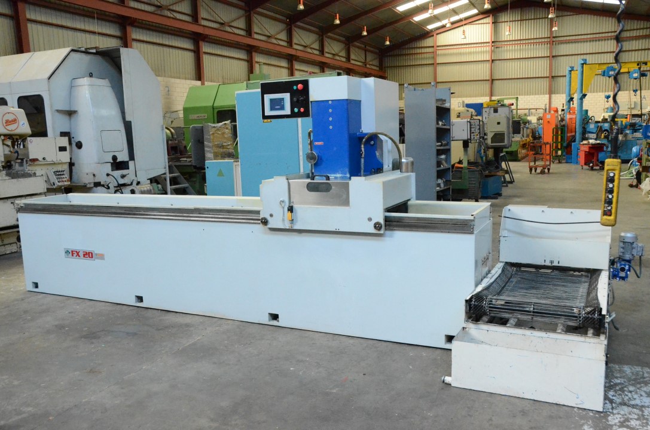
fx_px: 541
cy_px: 215
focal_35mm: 30
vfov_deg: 43.4
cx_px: 325
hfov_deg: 62.0
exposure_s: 1/160
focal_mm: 20
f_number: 6.3
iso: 6400
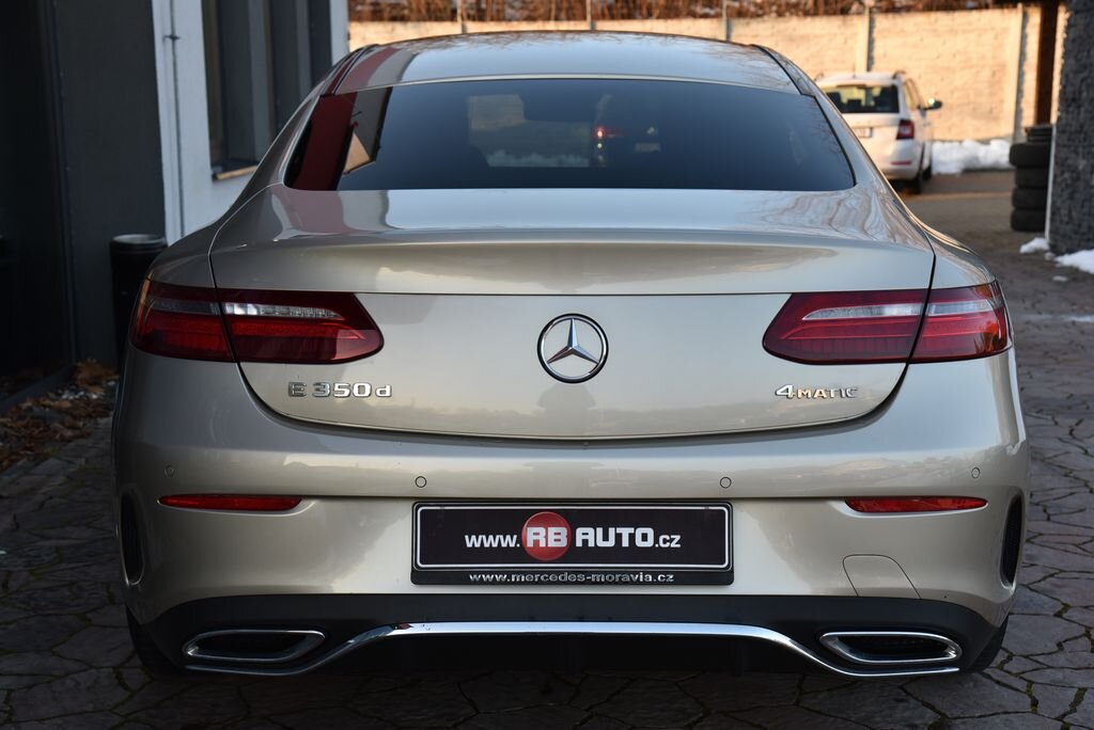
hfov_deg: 34.5
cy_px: 365
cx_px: 547
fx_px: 1763
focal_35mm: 58
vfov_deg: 23.4
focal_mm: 58
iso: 500
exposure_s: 1/200
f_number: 7.1
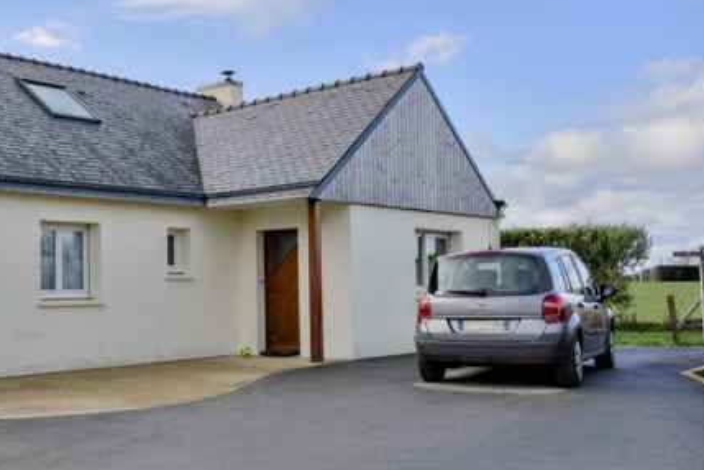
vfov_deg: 32.1
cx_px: 72
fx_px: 816
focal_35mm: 42
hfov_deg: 42.8
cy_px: 254
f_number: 8
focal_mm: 22.4
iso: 800
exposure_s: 1/4000
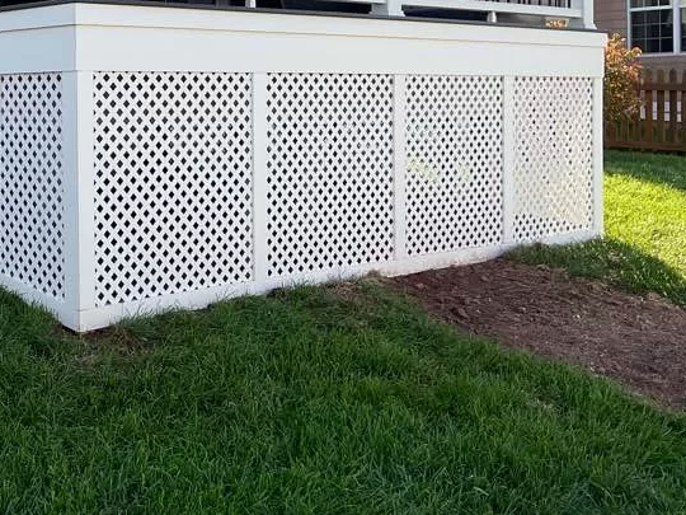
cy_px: 121
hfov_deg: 33.0
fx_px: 1090
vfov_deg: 26.2
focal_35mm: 55
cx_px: 62
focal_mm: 3
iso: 25
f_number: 1.8
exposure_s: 1/855
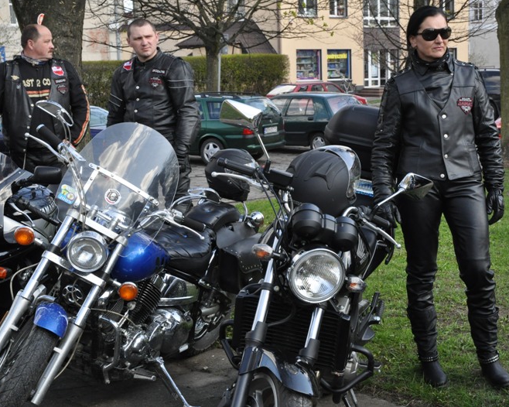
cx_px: 289
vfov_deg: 23.5
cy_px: 202
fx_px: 979
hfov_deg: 29.1
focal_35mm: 65
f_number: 9
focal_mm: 38
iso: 1000
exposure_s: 1/320
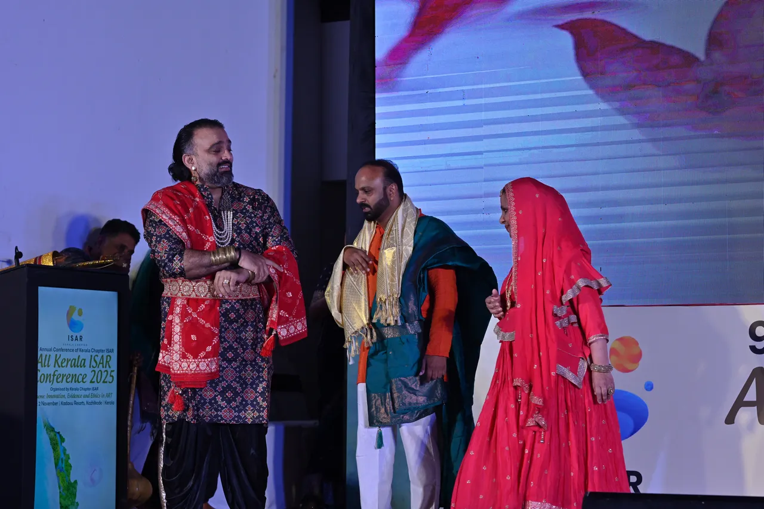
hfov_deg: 23.9
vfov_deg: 16.1
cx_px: 382
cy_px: 254
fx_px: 1804
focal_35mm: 85
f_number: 5.6
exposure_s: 1/400
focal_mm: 85
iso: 1250
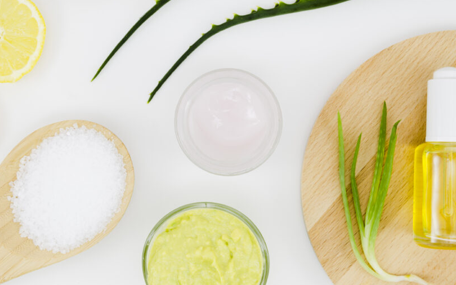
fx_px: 841
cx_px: 210
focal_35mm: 68
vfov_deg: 19.2
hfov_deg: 30.3
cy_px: 139
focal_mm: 35
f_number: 5.6
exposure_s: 1/25
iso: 100
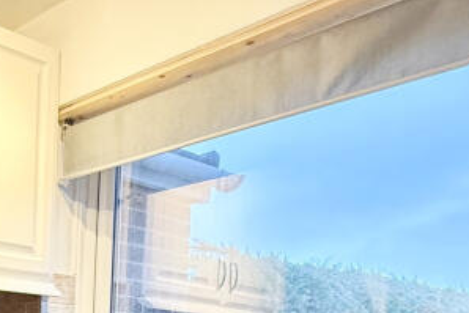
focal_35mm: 50
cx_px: -162
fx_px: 652
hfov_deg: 30.1
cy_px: 388
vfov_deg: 24.2
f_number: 2.2
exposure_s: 1/100
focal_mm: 2.22
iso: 320
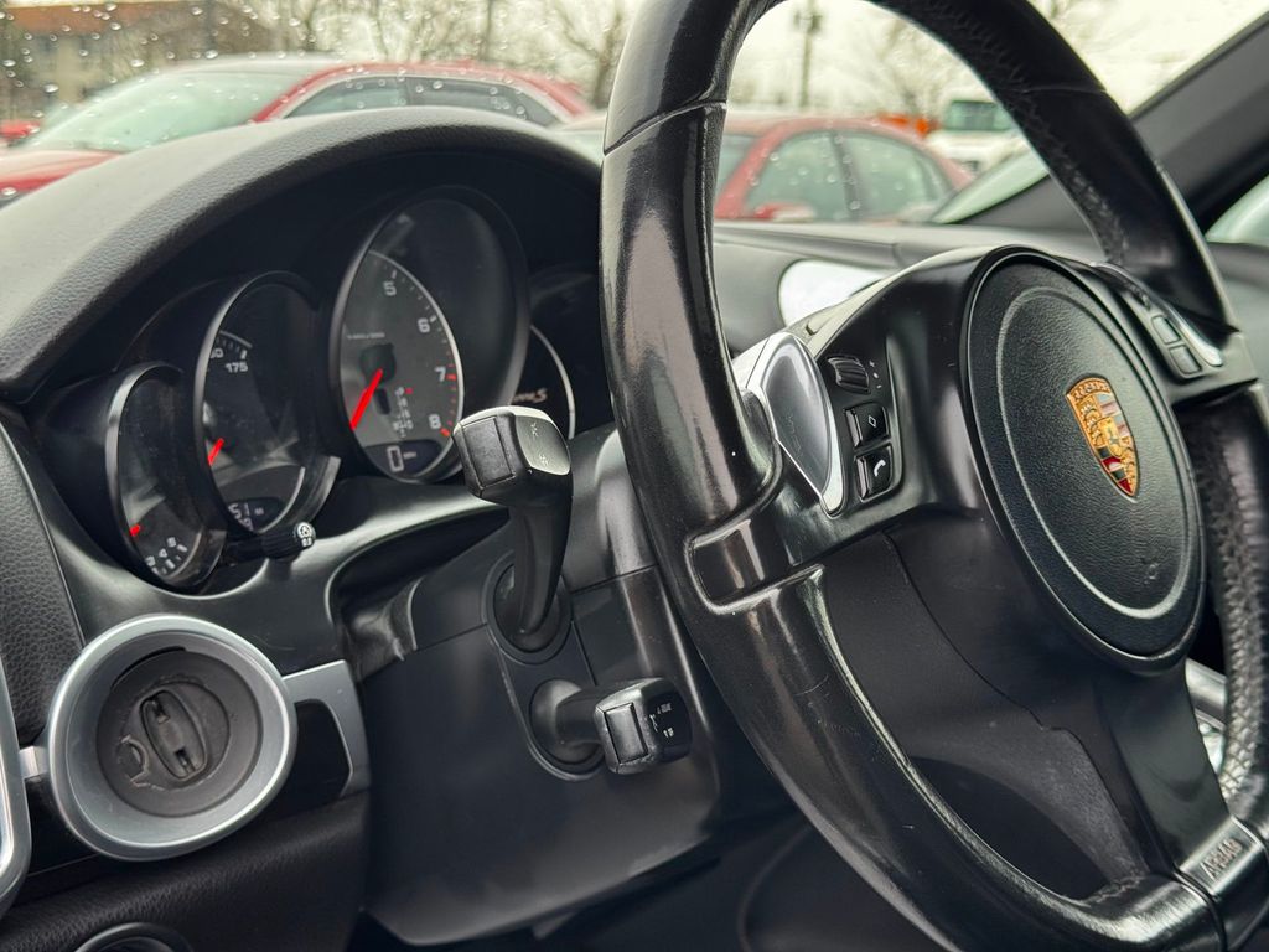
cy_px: 476
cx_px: 634
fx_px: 1760
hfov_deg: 39.7
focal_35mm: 48
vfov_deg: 30.3
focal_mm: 6.76
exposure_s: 1/144
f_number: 1.78
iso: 64
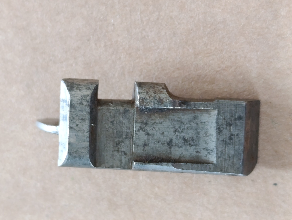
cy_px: 110
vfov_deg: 16.1
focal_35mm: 92
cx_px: 146
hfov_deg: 21.3
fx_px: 777
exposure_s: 1/100
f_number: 1.6
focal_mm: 6.14
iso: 500
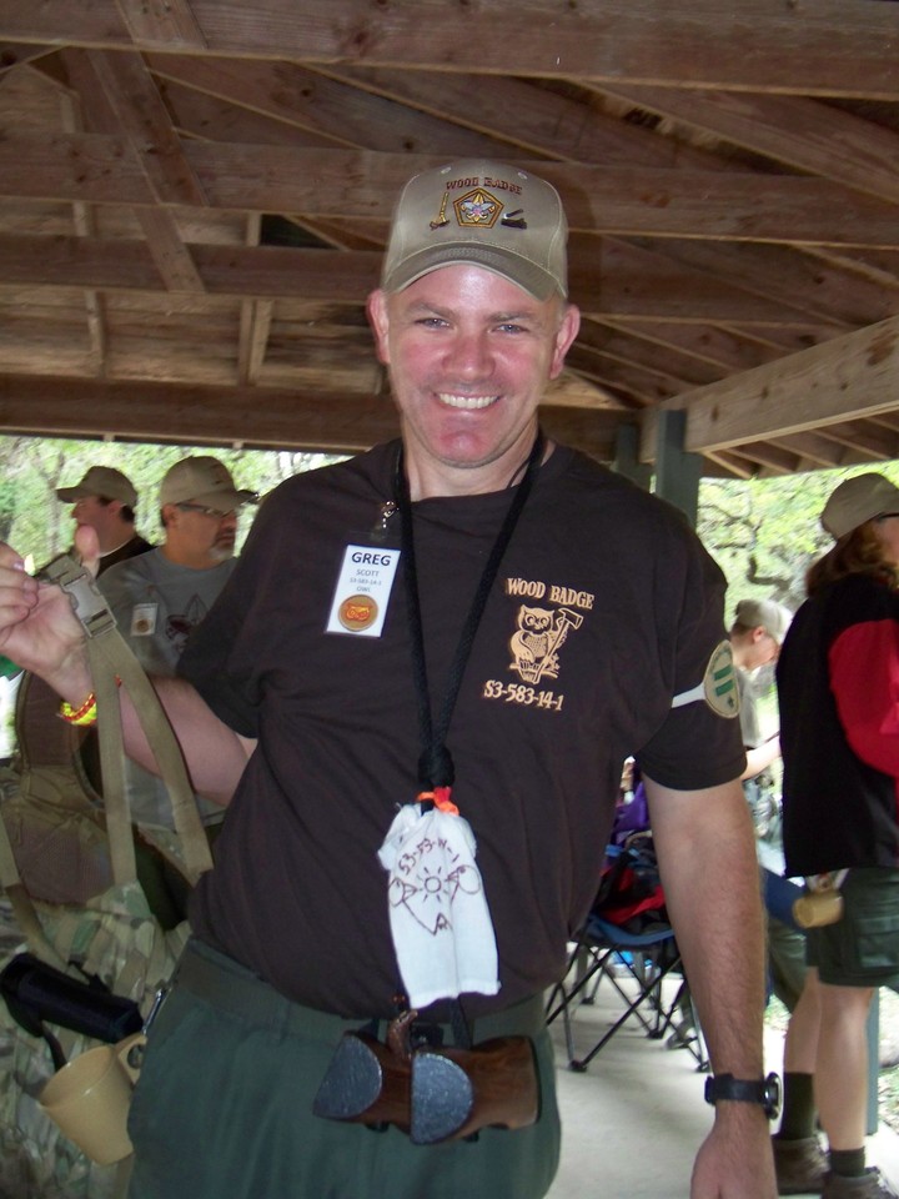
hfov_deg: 26.6
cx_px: 450
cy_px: 600
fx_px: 1905
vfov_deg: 34.9
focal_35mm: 55
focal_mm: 9.36
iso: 200
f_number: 3.2
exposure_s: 1/30
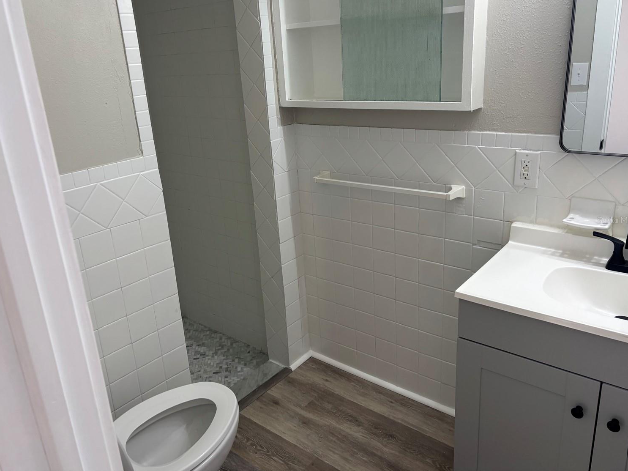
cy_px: 220
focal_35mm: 28
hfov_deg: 63.4
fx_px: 508
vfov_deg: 49.7
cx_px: 299
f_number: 1.6
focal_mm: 5.96
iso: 125
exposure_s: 1/120
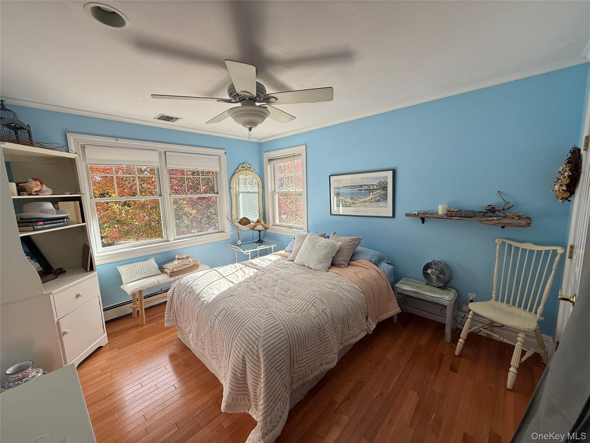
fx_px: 239
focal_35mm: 14
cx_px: 295
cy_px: 222
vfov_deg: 85.7
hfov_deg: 102.1
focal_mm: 2.22
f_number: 2.2
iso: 80
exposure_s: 1/100
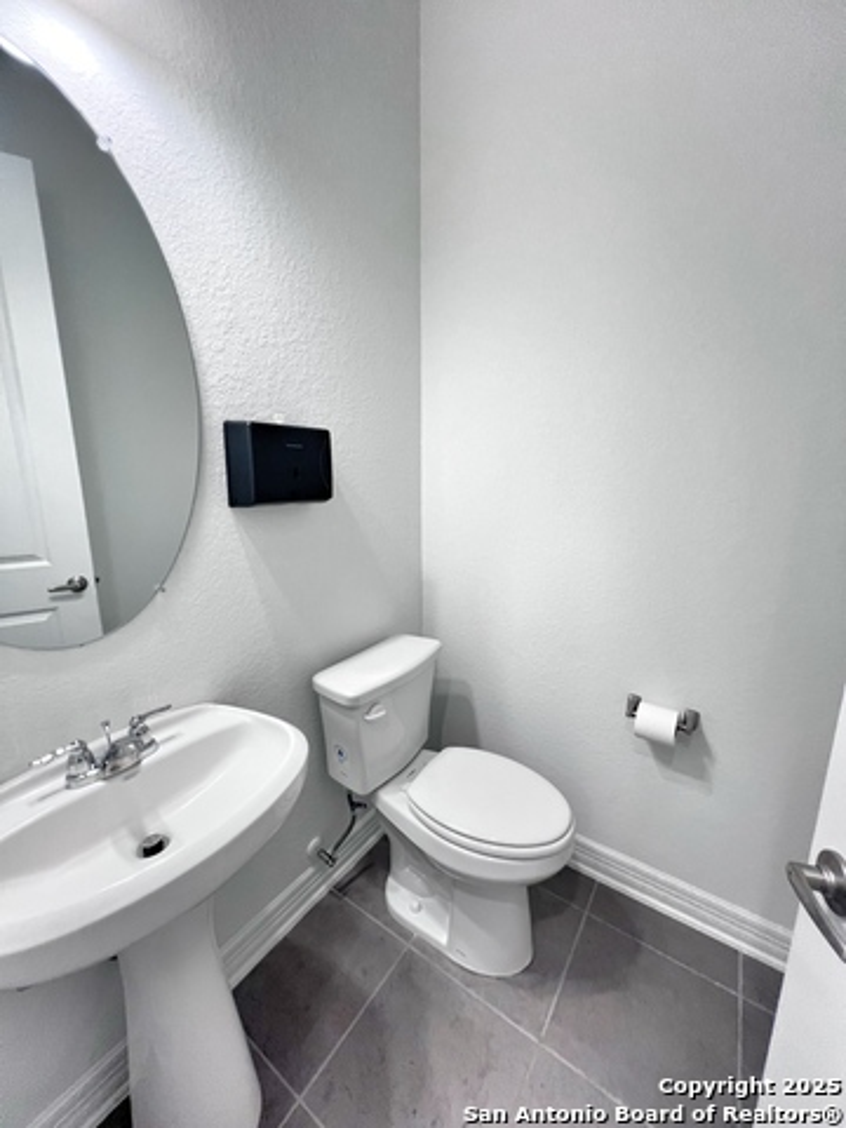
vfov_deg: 106.2
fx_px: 424
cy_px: 564
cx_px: 423
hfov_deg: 89.9
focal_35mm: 13
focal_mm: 1.57
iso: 160
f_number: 1.8
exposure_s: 1/120
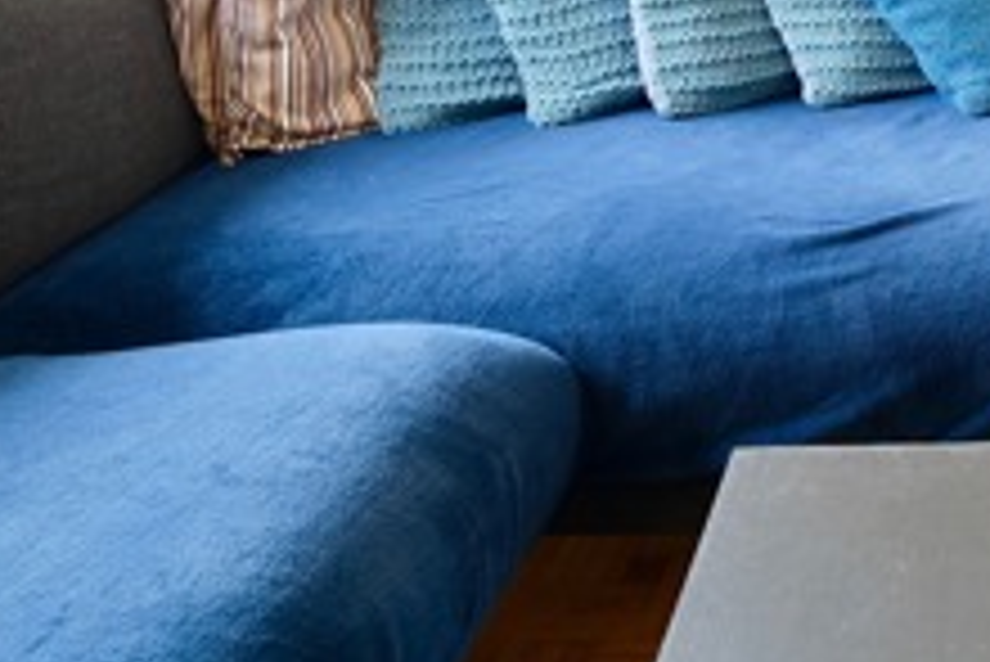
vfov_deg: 23.5
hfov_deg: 34.7
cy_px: -257
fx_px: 1348
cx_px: 1094
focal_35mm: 49
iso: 400
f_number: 4
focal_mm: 10
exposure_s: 1/30
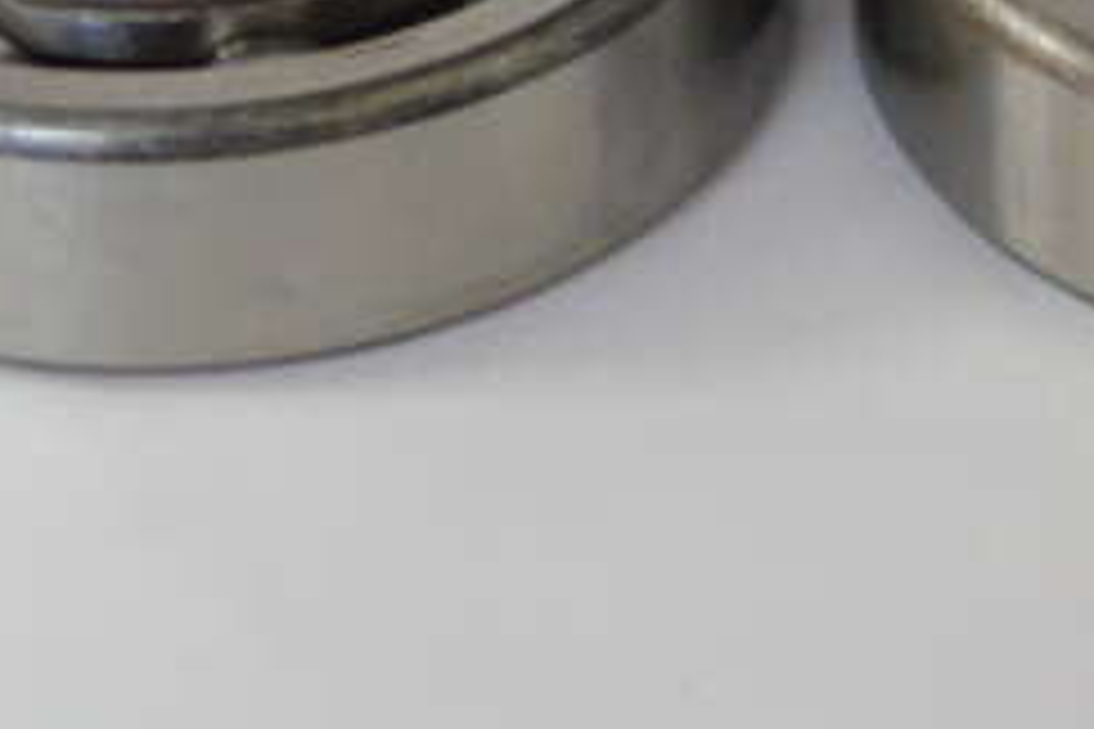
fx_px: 8994
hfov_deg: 7.0
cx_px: 806
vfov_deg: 4.6
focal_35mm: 296
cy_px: -158
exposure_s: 1/10
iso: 800
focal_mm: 80
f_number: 5.6
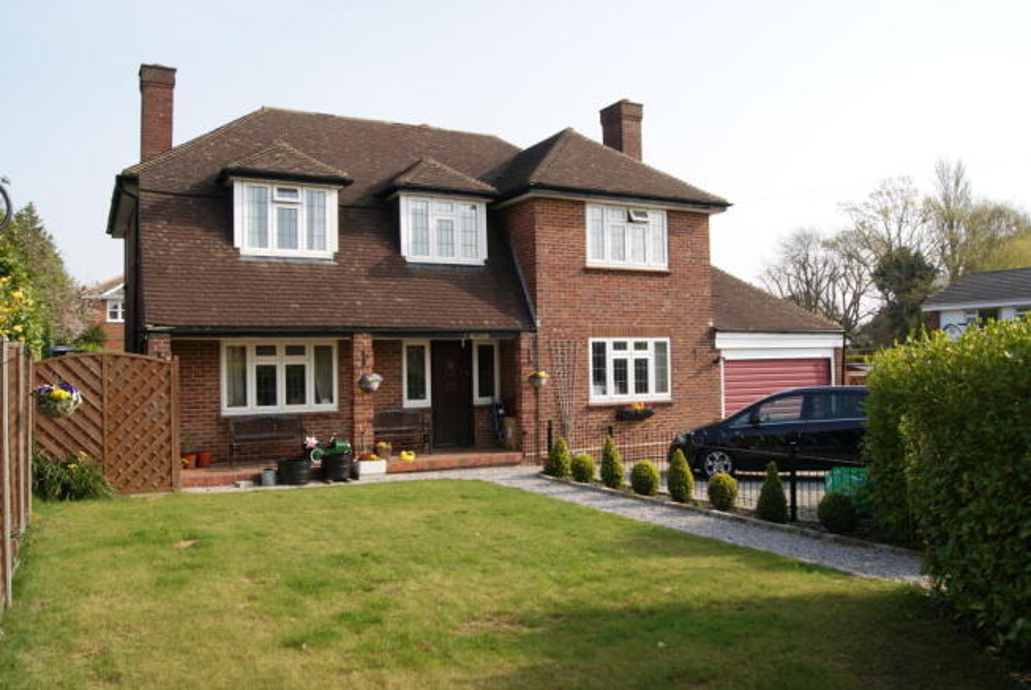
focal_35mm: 27
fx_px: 774
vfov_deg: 48.0
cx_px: 516
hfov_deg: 67.3
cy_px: 345
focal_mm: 18
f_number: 11
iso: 100
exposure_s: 1/160
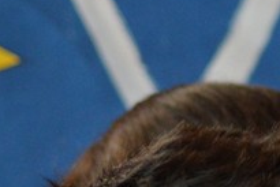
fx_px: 6748
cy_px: 248
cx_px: 631
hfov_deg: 2.4
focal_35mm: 867
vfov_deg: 1.6
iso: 1600
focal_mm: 116
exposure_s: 1/160
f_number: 4.2
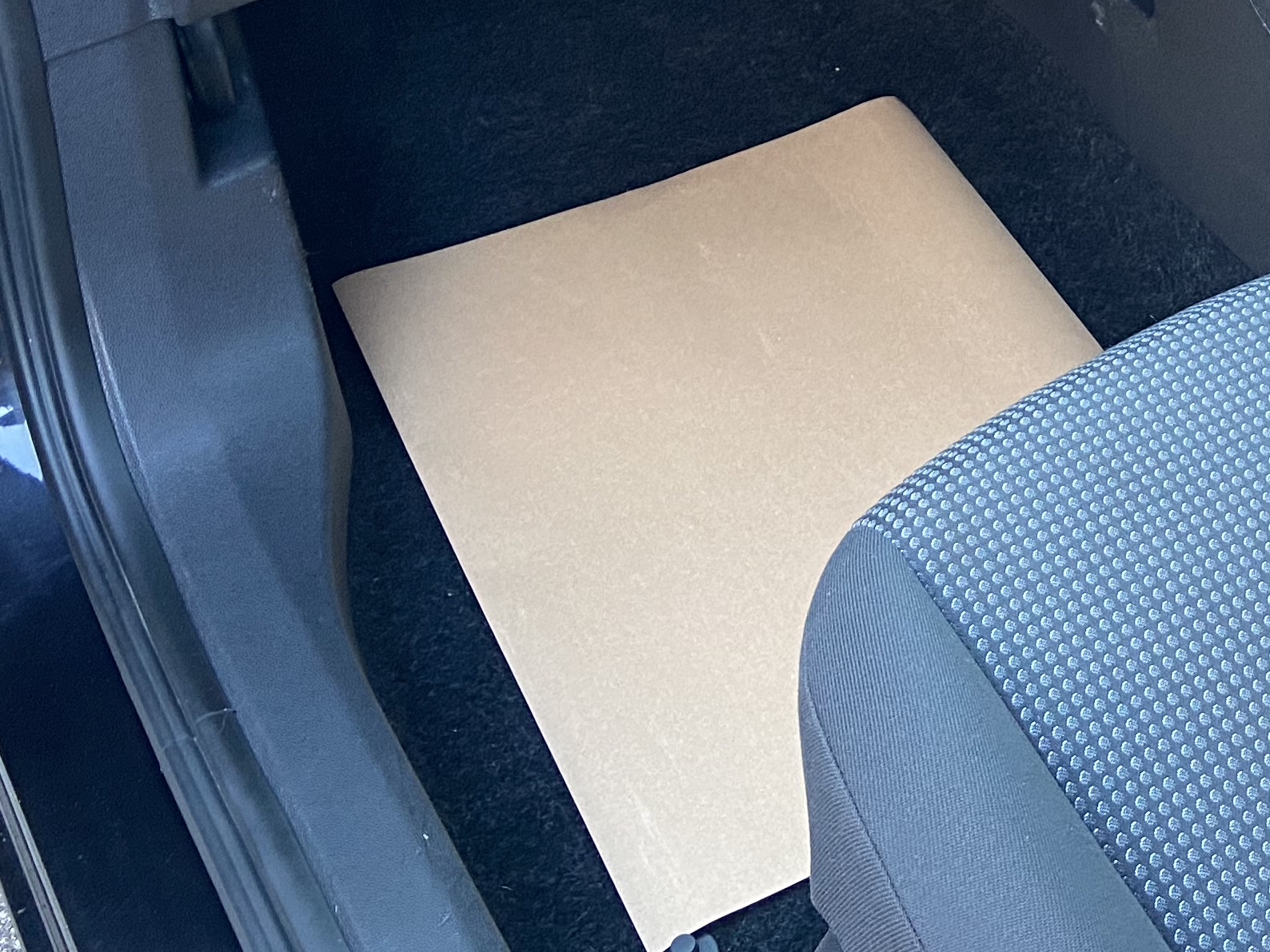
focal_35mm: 66
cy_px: -193
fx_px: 2421
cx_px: 1292
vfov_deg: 20.8
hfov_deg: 27.6
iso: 160
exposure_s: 1/60
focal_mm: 4.25
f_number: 1.8
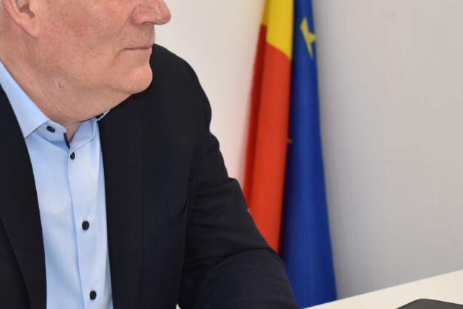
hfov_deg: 20.8
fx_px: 1248
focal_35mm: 97
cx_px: 106
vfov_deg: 14.1
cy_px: 113
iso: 800
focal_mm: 36
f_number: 5
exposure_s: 1/100
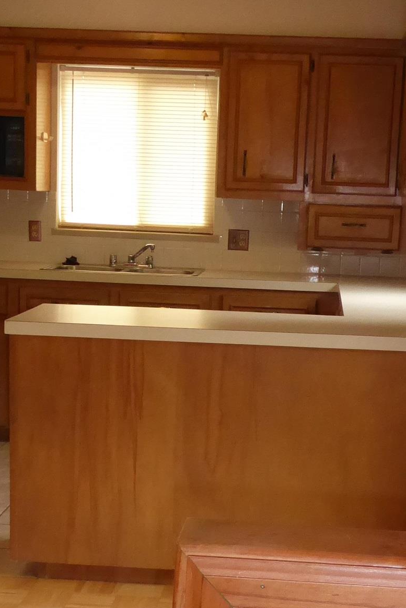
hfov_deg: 18.9
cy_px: 448
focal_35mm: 72
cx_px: 215
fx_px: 1218
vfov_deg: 27.7
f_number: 3.7
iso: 800
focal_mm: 6.3
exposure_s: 1/60
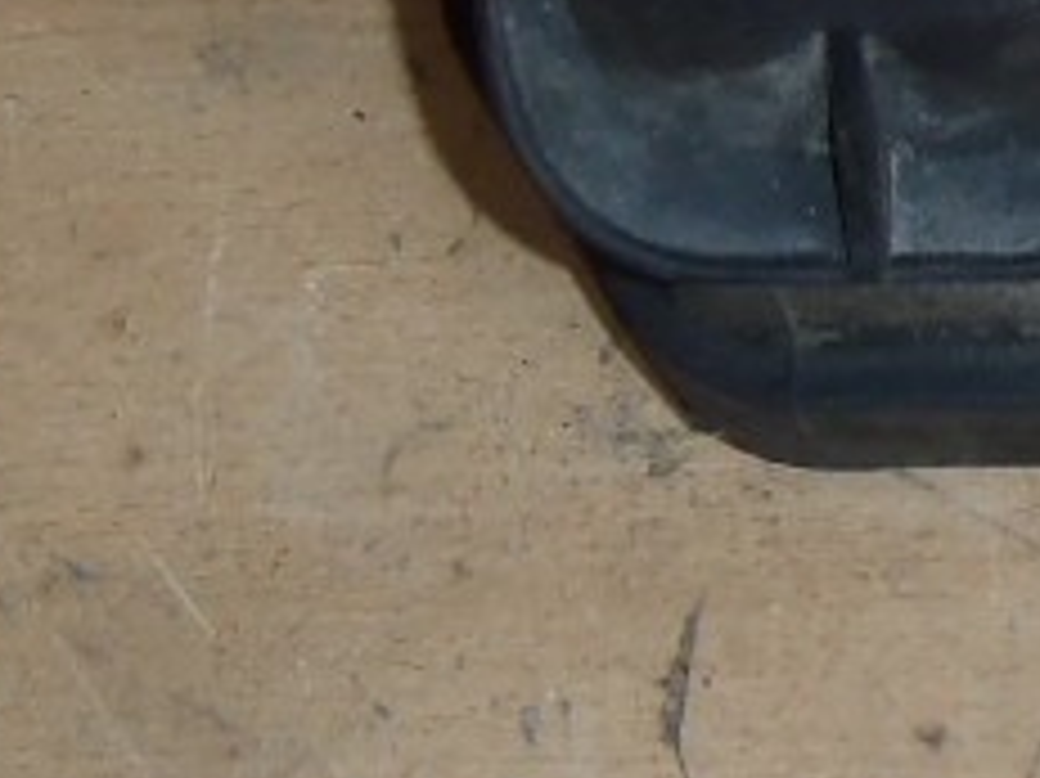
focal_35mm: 211
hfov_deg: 8.9
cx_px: 1949
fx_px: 6336
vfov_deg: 6.8
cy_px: -733
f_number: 4.6
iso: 100
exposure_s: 1/40
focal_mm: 6.83
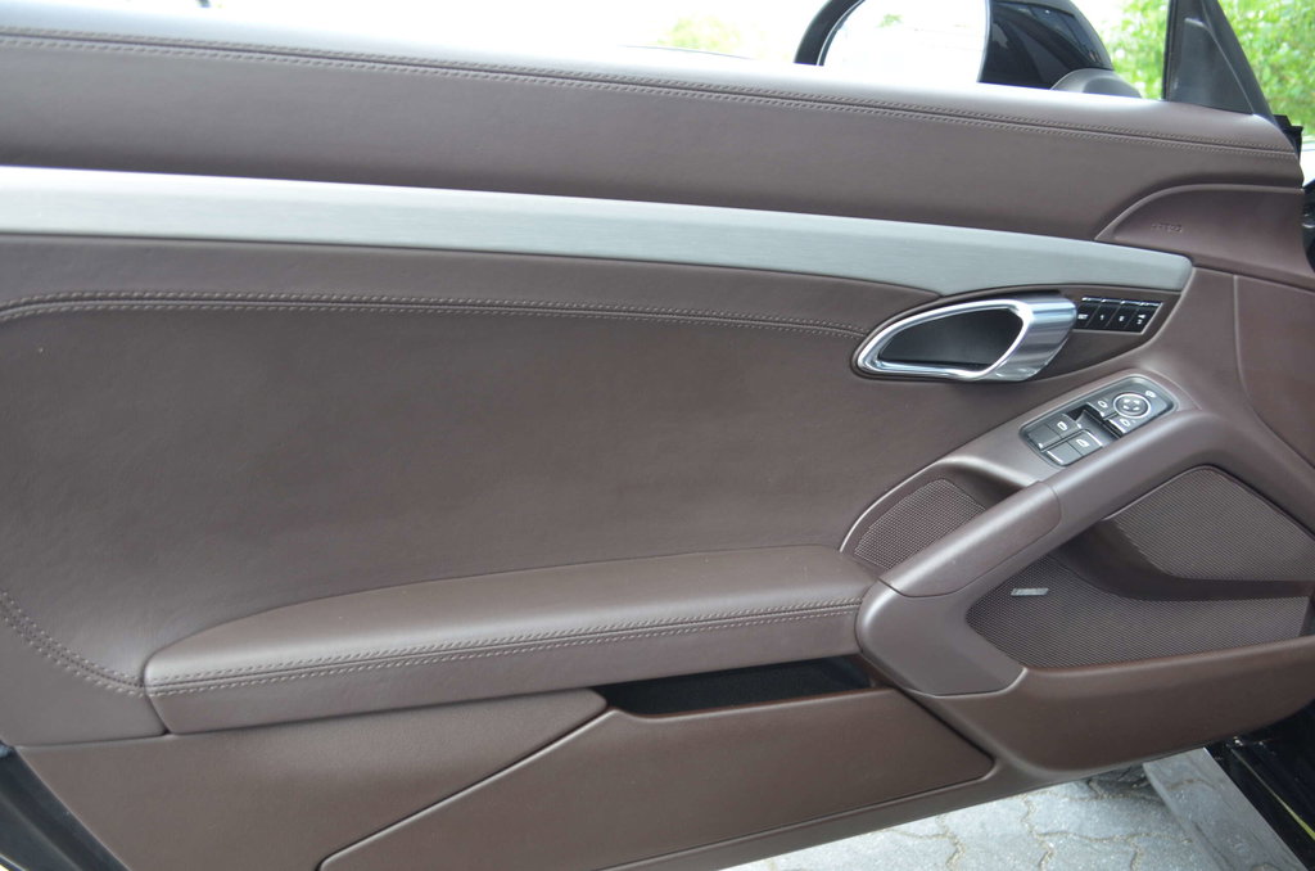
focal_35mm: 33
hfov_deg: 57.3
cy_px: 436
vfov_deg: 39.8
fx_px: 1203
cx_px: 658
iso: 400
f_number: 4.5
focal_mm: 22
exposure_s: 1/80
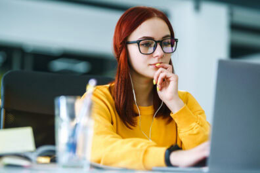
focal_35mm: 85
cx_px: 130
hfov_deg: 23.9
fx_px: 614
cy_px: 86
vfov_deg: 16.1
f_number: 2
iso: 320
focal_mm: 85
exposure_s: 1/800
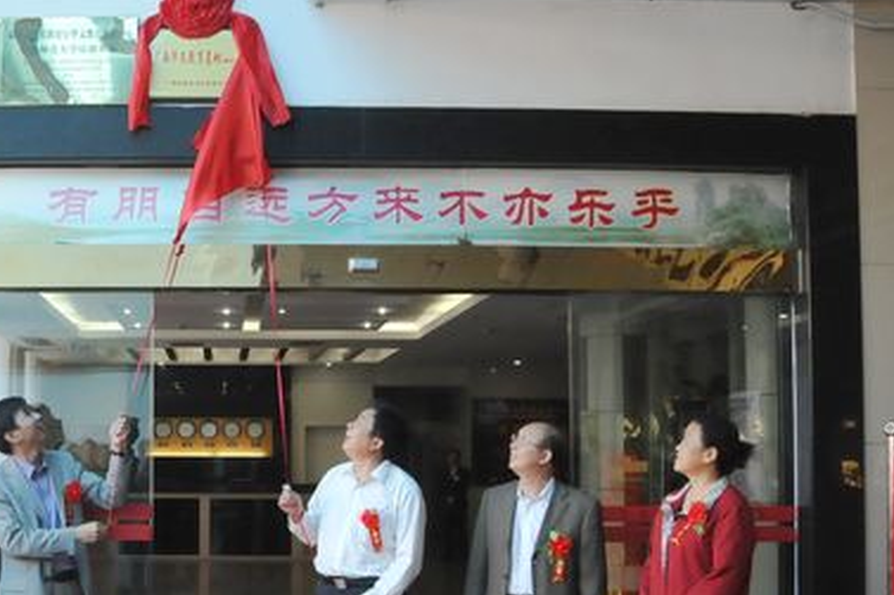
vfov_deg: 30.8
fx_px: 1067
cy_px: 415
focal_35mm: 43
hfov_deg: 43.4
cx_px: 185
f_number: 4.5
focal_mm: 18
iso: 1600
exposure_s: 1/250
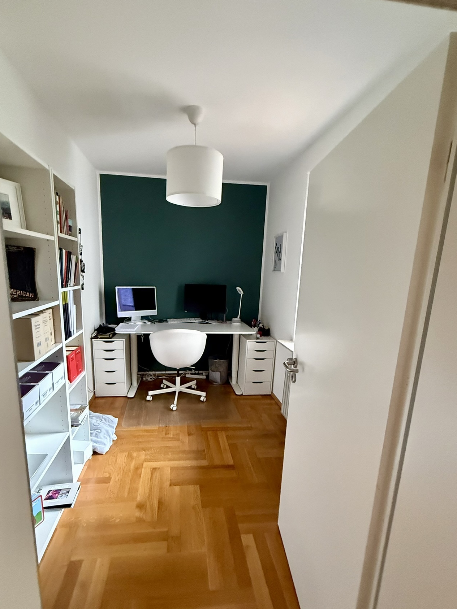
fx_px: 299
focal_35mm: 17
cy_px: 332
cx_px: 210
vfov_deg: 90.8
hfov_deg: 74.6
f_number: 2.2
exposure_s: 1/60
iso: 1000
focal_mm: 2.22
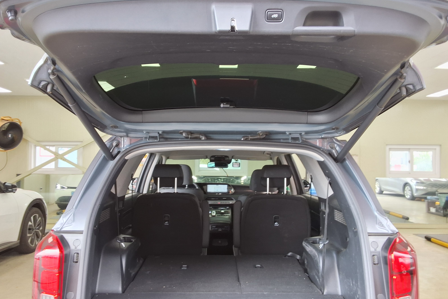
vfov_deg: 43.6
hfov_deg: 61.9
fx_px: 373
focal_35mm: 30
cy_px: 152
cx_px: 221
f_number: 1.9
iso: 32
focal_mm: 2.91
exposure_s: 1/60
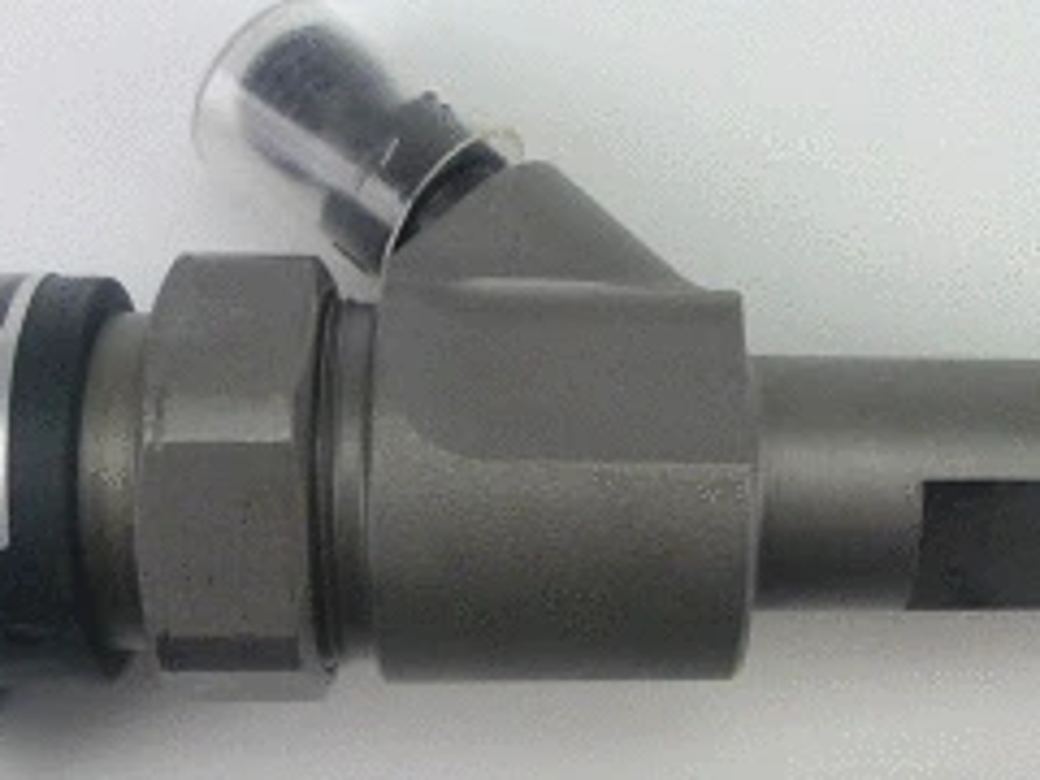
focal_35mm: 64
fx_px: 1923
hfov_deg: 29.6
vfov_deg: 22.9
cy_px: 485
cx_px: 836
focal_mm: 4.3
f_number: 3.3
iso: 100
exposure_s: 1/60
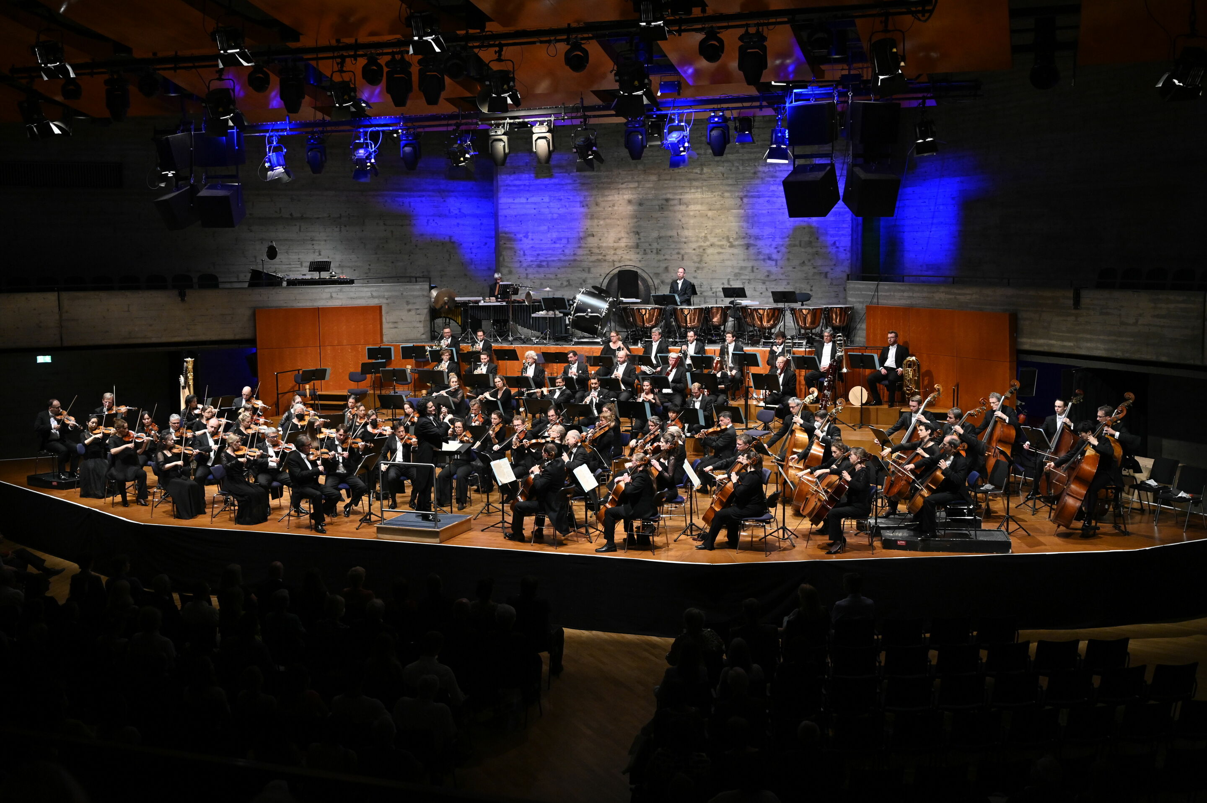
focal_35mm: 37
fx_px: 1240
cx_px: 604
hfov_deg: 51.9
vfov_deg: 35.9
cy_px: 402
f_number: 4.5
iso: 3200
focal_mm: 37
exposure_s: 1/200
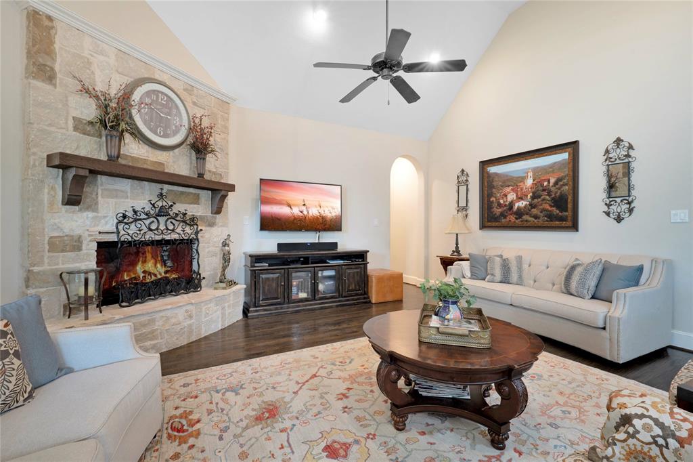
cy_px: 231
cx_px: 346
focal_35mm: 16
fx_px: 308
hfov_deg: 96.8
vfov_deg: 73.7
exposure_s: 2
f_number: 11
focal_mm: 16
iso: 100
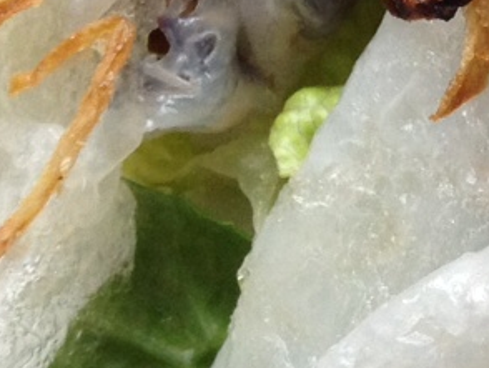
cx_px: 935
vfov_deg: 7.6
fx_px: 2743
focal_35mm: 194
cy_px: -147
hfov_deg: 9.6
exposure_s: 1/120
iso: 100
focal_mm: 4.28
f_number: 2.4
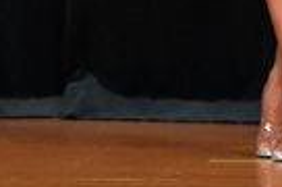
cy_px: -270
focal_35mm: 1630
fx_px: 12739
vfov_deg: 0.8
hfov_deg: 1.3
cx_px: 266
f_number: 5.6
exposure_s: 1/400
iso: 4000
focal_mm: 190
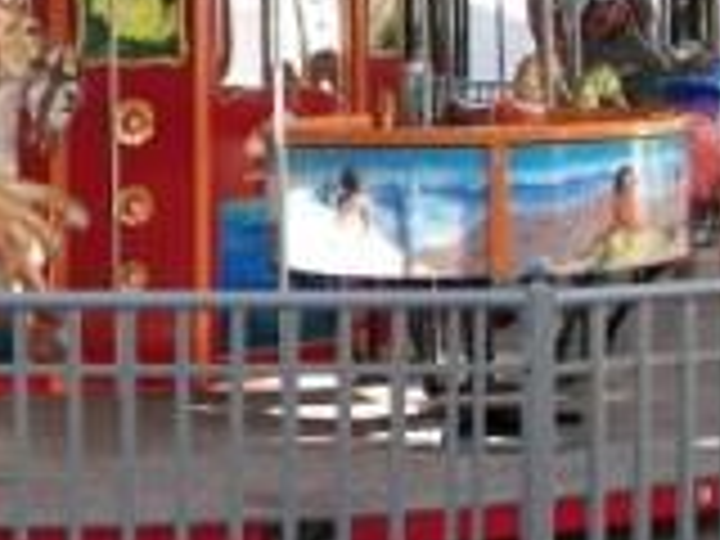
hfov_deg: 18.9
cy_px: -68
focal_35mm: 101
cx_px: -9
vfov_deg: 14.3
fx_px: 2101
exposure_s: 1/80
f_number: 2.8
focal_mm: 6
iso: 50
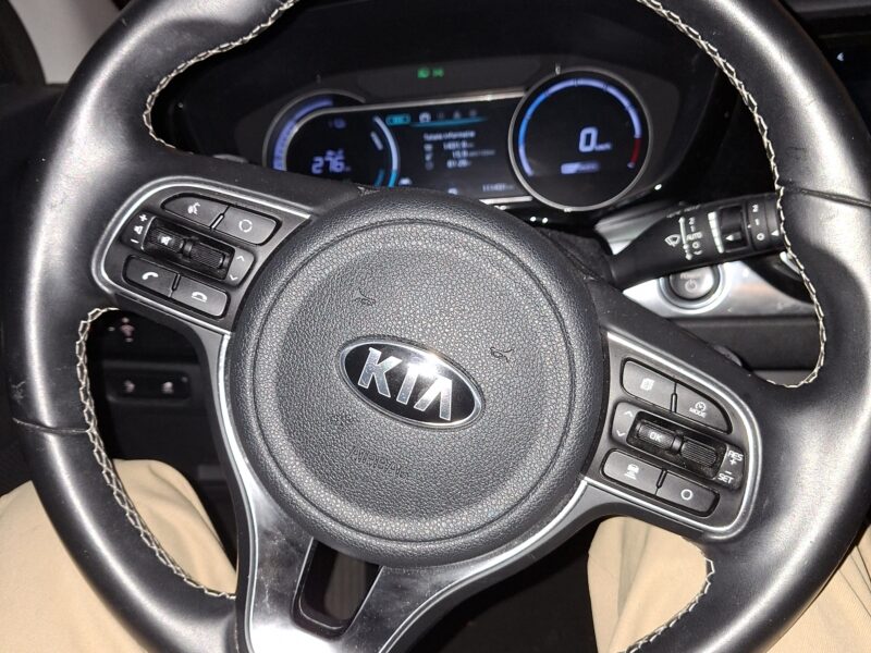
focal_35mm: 23
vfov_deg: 58.9
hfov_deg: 73.9
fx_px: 579
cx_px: 436
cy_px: 326
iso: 200
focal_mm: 5.54
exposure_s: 1/50
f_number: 1.8
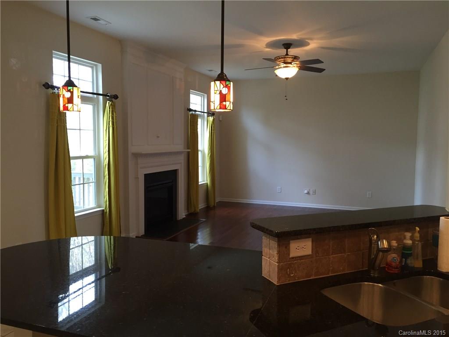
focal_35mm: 29
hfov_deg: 61.7
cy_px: 168
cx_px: 224
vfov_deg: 48.2
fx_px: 376
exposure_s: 1/30
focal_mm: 4.15
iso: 100
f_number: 2.2
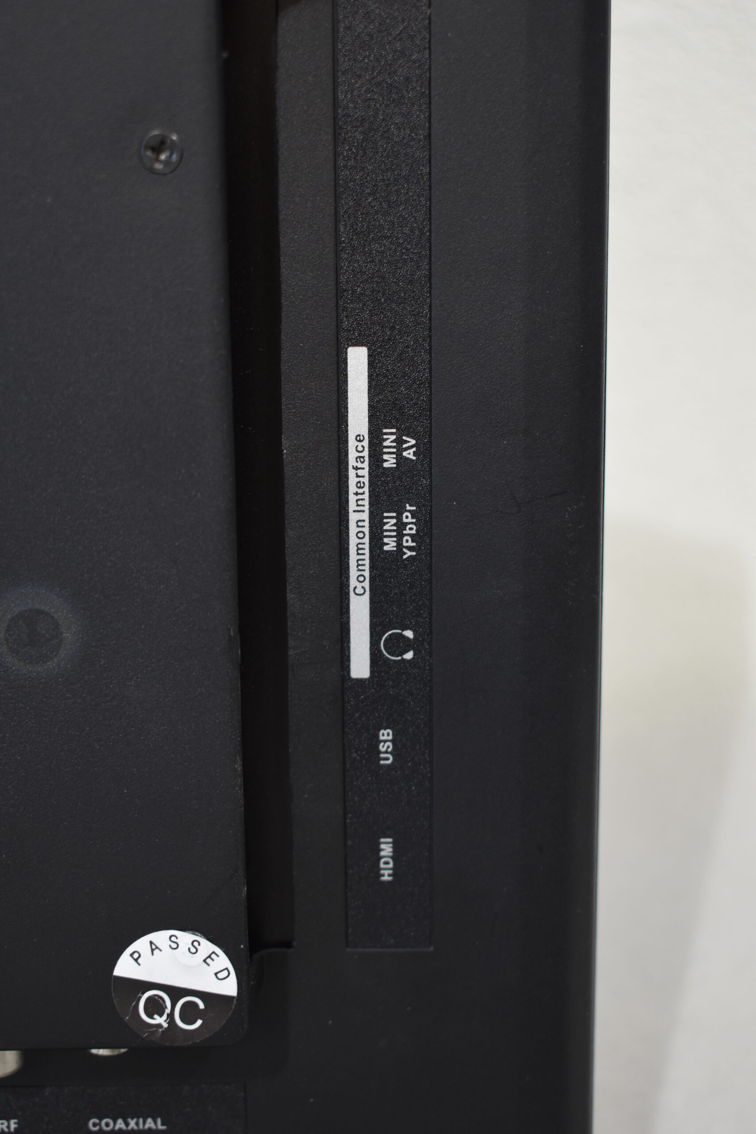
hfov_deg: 25.8
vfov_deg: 37.8
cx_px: 378
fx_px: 1653
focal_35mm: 52
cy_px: 567
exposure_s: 1/50
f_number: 4.5
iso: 400
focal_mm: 35
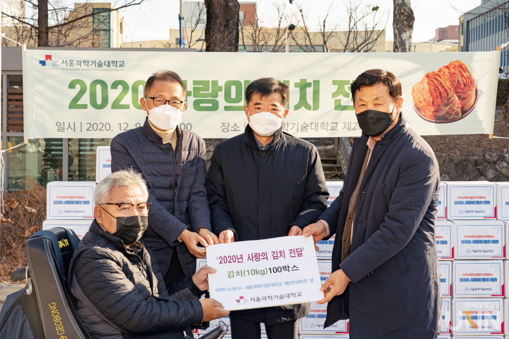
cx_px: 254
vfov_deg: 30.5
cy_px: 170
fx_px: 622
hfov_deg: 44.5
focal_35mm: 44
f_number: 8
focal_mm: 44
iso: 100
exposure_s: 1/200
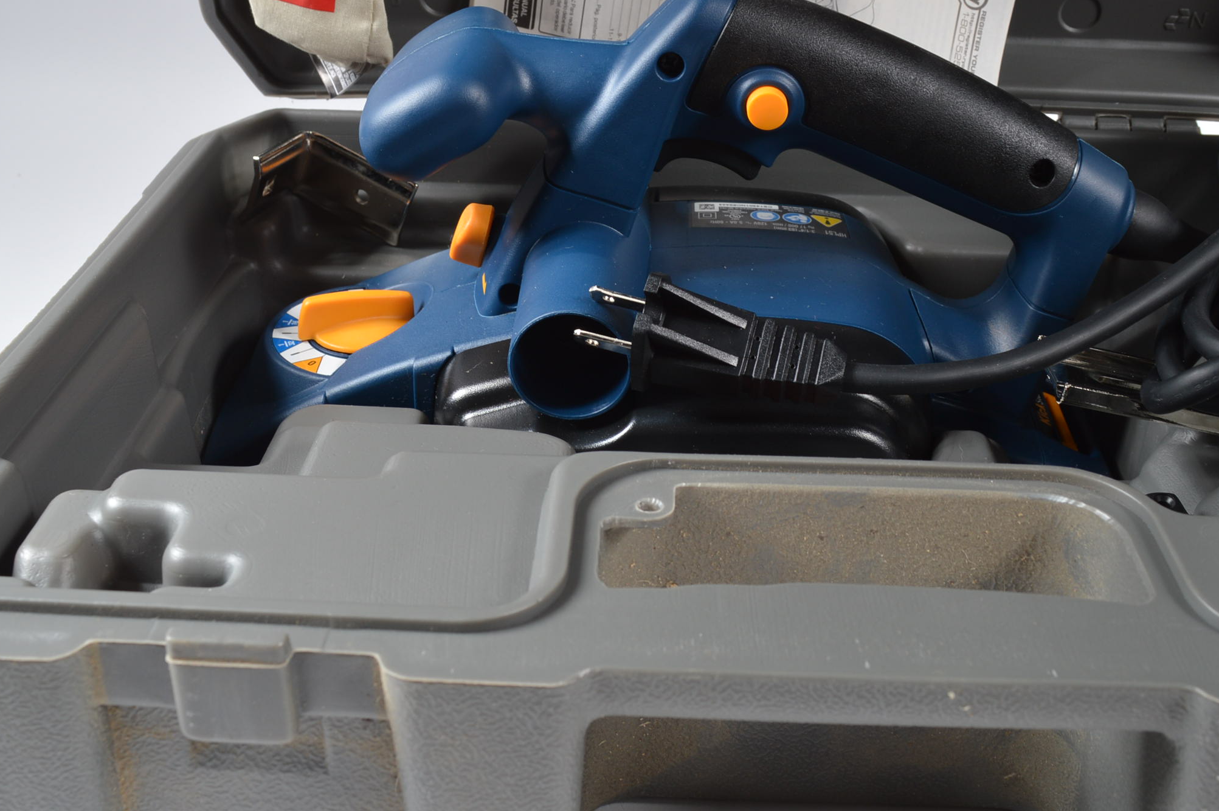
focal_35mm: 45
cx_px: 643
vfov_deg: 29.7
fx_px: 1522
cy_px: 310
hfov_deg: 43.6
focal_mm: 20
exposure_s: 1/125
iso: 100
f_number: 9
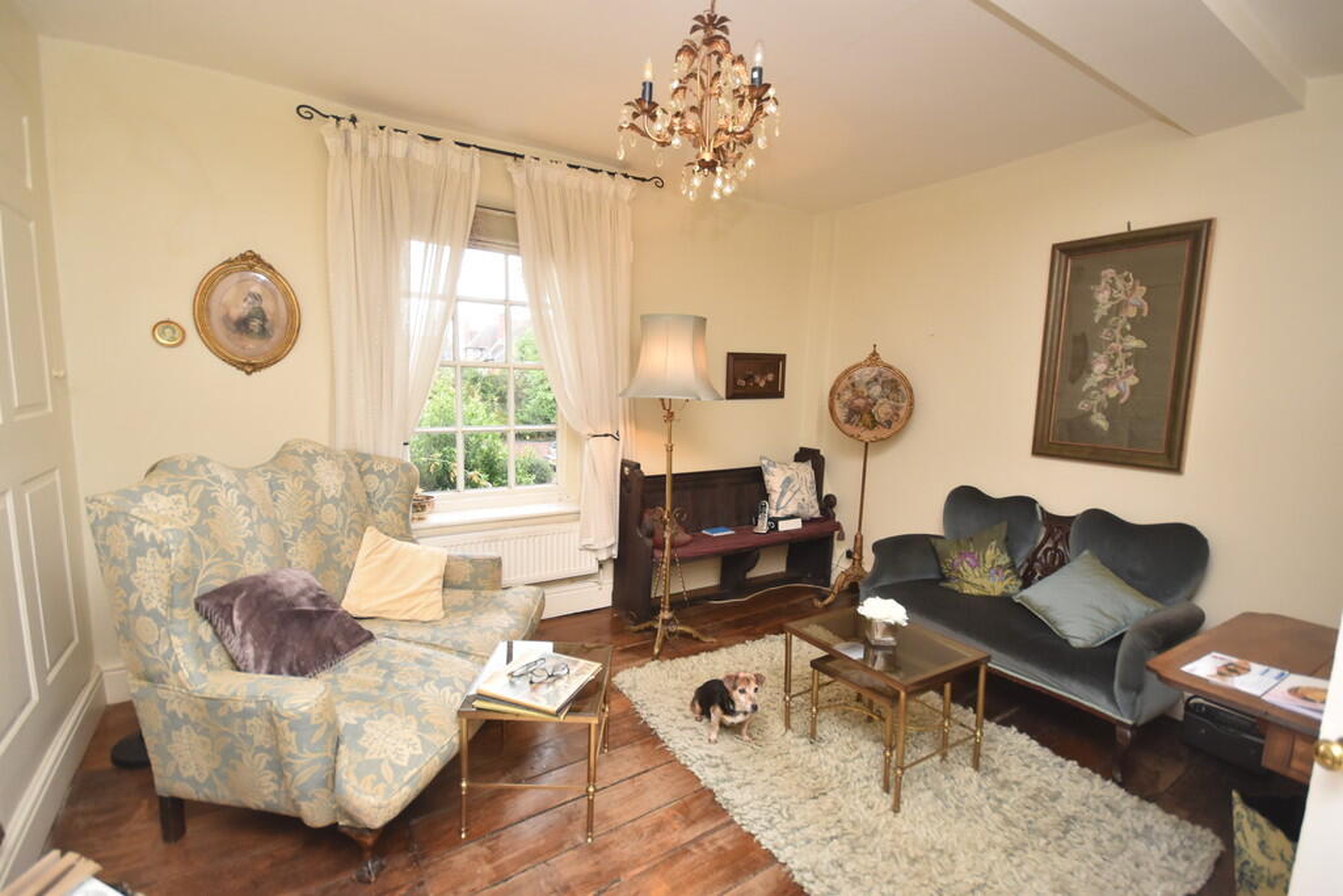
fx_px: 560
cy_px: 448
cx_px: 672
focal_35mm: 15
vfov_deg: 77.3
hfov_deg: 100.4
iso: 1000
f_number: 4
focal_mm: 10
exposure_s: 1/125
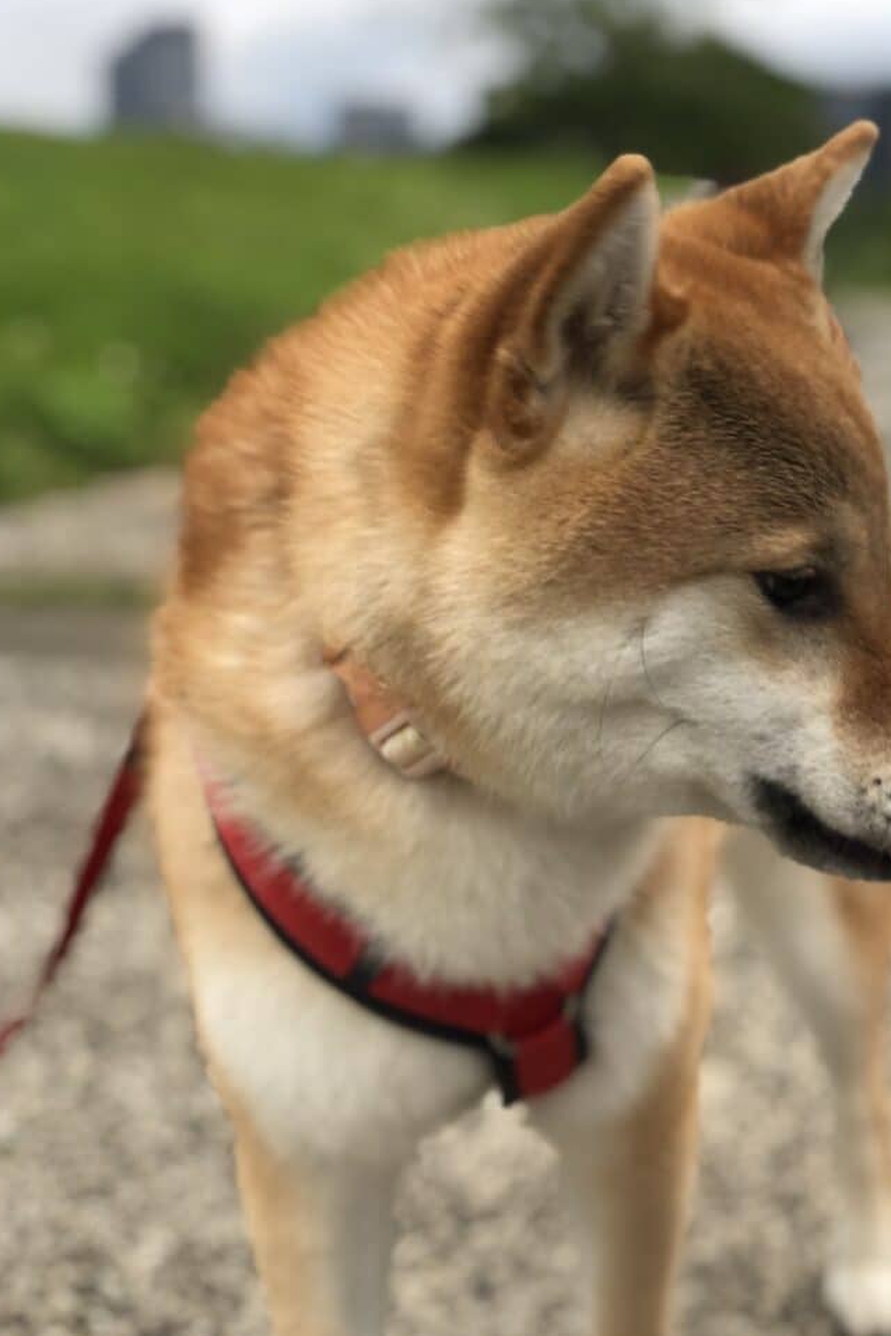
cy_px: 662
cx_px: 502
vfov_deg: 34.5
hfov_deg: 23.4
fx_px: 2152
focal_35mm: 58
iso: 32
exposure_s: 1/60
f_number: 2.4
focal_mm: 6
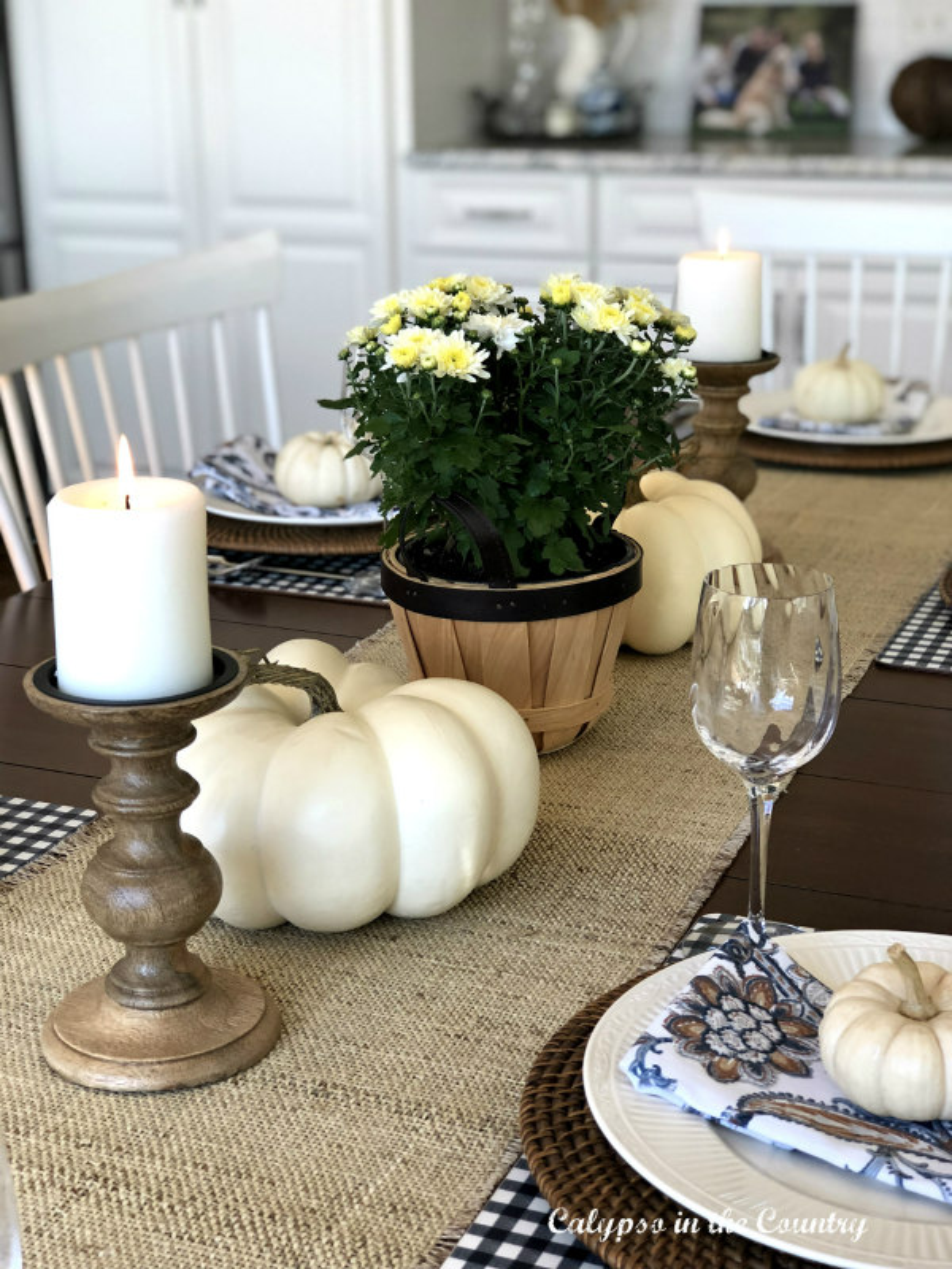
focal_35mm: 57
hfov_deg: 25.7
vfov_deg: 33.8
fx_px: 2090
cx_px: 476
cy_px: 634
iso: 50
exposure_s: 1/60
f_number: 2.8
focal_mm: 6.6
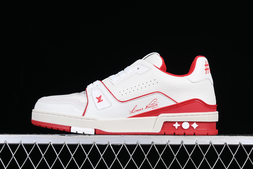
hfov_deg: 27.0
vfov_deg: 18.2
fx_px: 527
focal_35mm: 75
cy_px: 84
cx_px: 126
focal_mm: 50
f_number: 8
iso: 160
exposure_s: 1/100
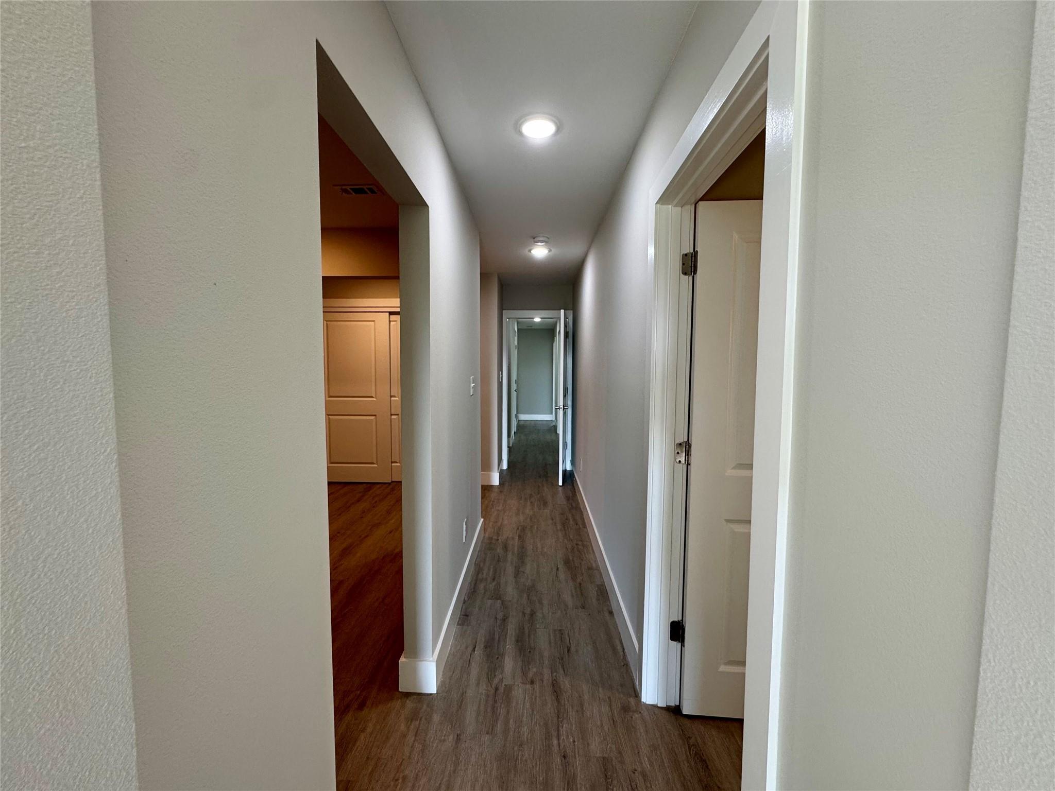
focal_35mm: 14
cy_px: 396
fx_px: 427
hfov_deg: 102.1
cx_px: 528
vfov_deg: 85.7
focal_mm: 2.22
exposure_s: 1/120
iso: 200
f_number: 2.2
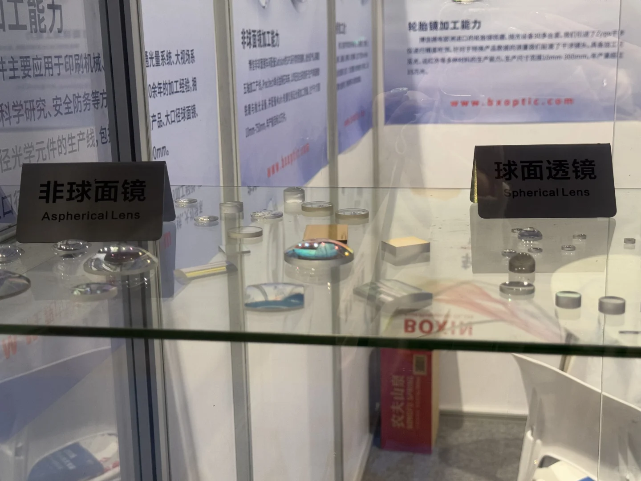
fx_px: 889
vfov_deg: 30.3
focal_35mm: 48
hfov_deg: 39.7
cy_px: 240
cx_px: 320
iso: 250
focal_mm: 6.76
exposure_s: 1/50
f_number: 1.78
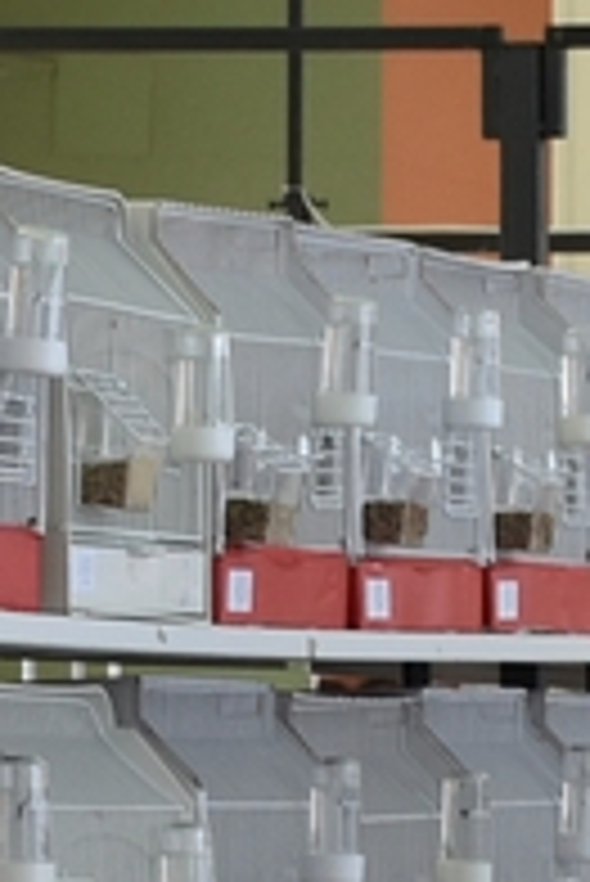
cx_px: 932
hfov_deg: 4.2
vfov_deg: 6.3
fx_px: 7903
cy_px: 1534
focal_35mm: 322
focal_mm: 35
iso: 400
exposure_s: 1/100
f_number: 5
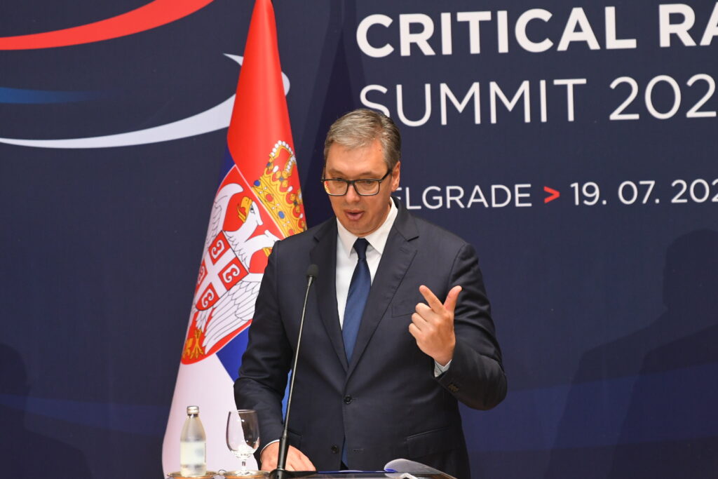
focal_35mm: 300
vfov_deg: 4.6
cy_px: 240
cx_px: 359
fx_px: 5984
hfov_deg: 6.9
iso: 2000
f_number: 4
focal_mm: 200
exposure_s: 1/640
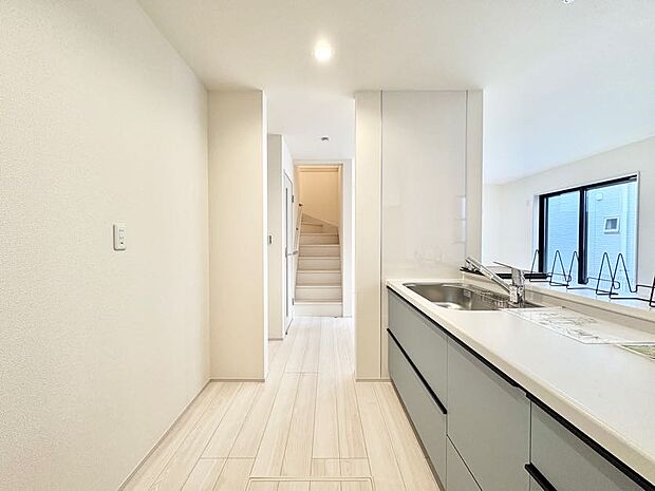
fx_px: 265
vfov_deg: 85.7
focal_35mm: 14
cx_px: 328
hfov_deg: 102.1
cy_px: 246
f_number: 2.2
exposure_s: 1/99
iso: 200
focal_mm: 2.22
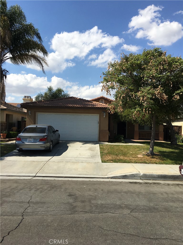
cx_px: 92
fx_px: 204
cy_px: 122
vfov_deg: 61.7
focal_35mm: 29
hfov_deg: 48.2
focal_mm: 4.15
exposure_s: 1/2404
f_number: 2.2
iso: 25
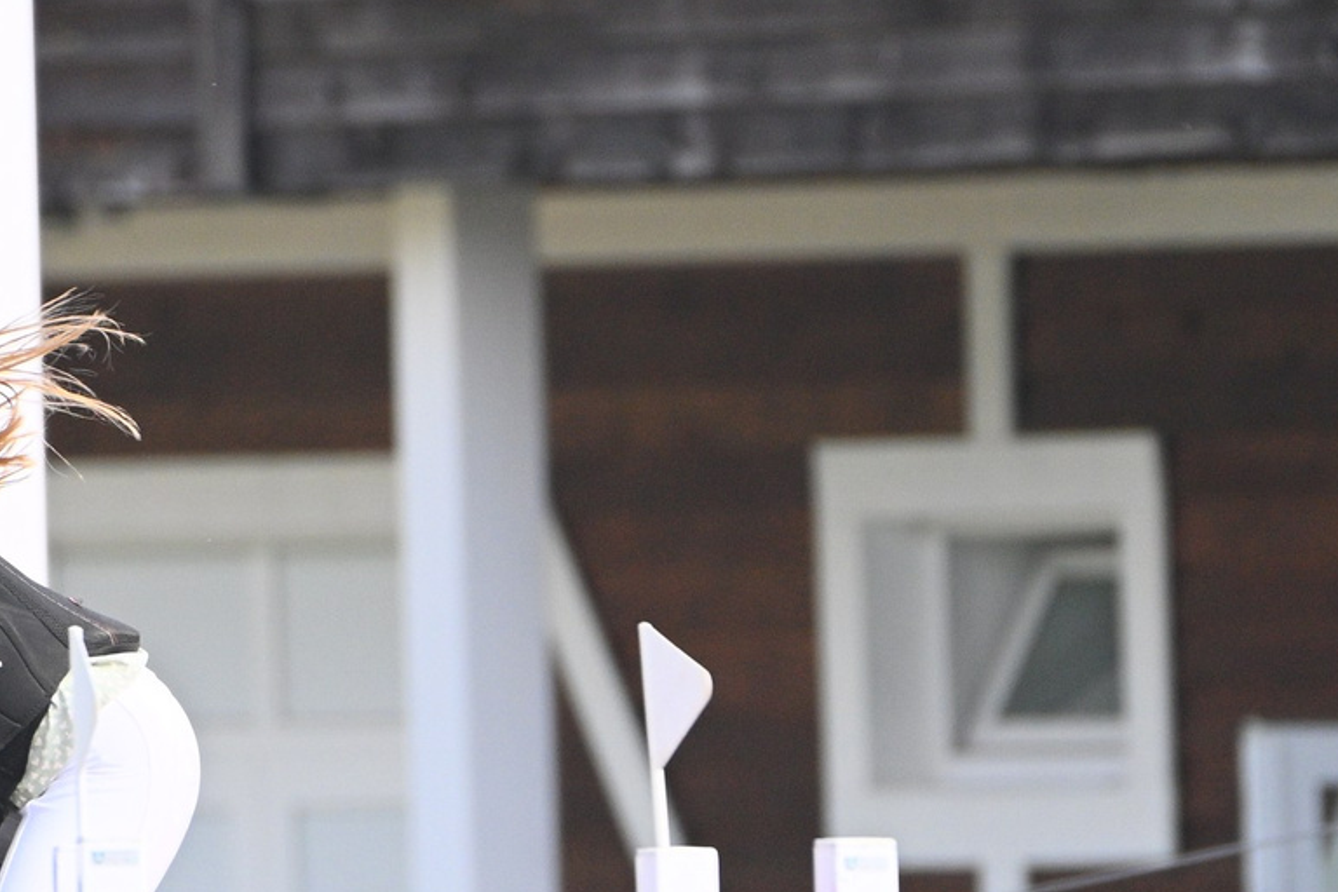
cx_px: -267
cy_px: 1243
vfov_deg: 1.1
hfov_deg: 1.7
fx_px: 45823
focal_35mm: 1233
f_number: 5.6
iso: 500
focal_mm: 370
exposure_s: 1/1600
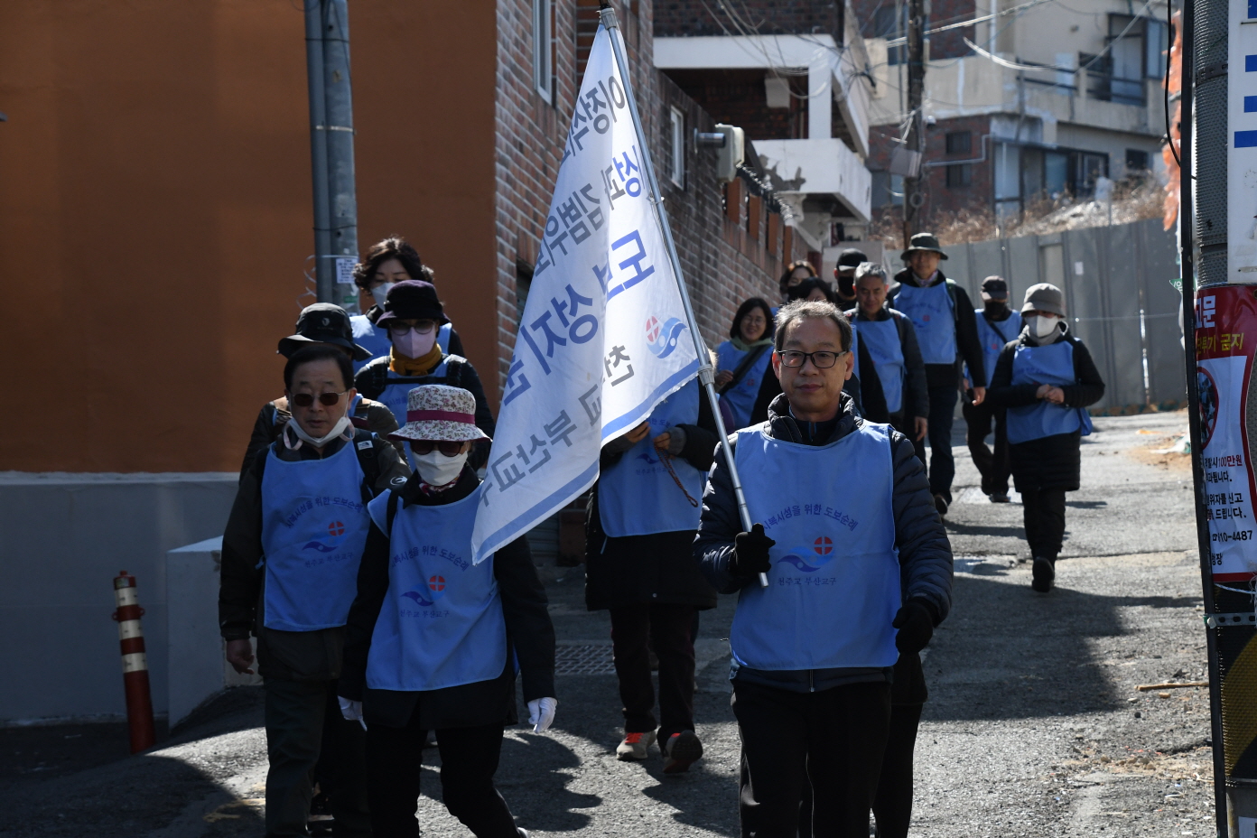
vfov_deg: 11.4
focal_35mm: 120
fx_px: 4190
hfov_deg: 17.1
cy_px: 419
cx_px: 628
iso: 1000
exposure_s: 1/1600
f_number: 10
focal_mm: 80
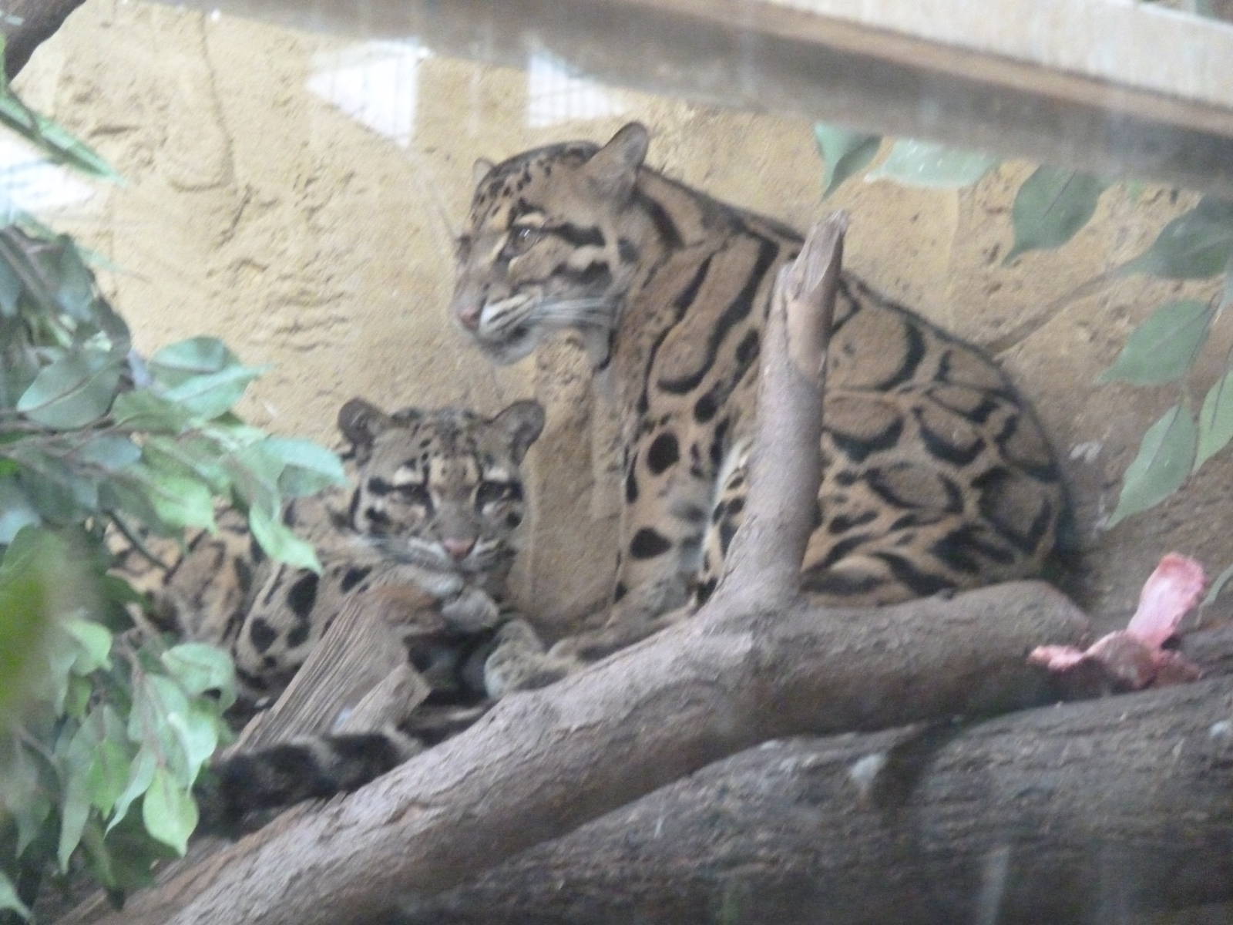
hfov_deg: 9.4
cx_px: 616
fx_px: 7480
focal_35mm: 210
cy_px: 462
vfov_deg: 7.1
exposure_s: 1/20
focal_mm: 34.4
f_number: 4.6
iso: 1250
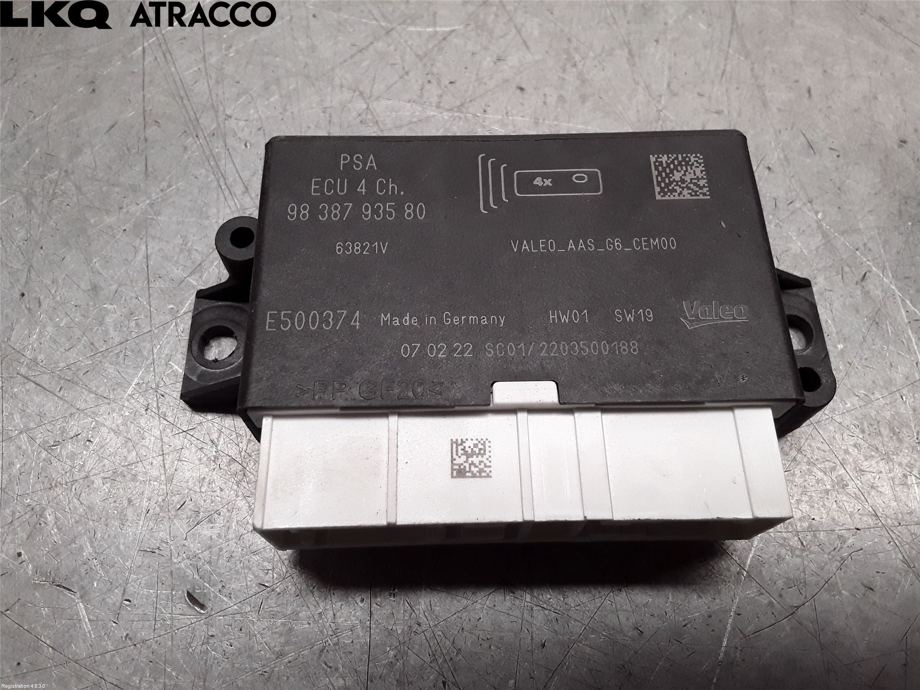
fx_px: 744
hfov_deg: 63.4
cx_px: 460
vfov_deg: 49.7
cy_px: 345
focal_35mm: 28
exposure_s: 1/133
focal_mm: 2.91
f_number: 1.9
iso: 100
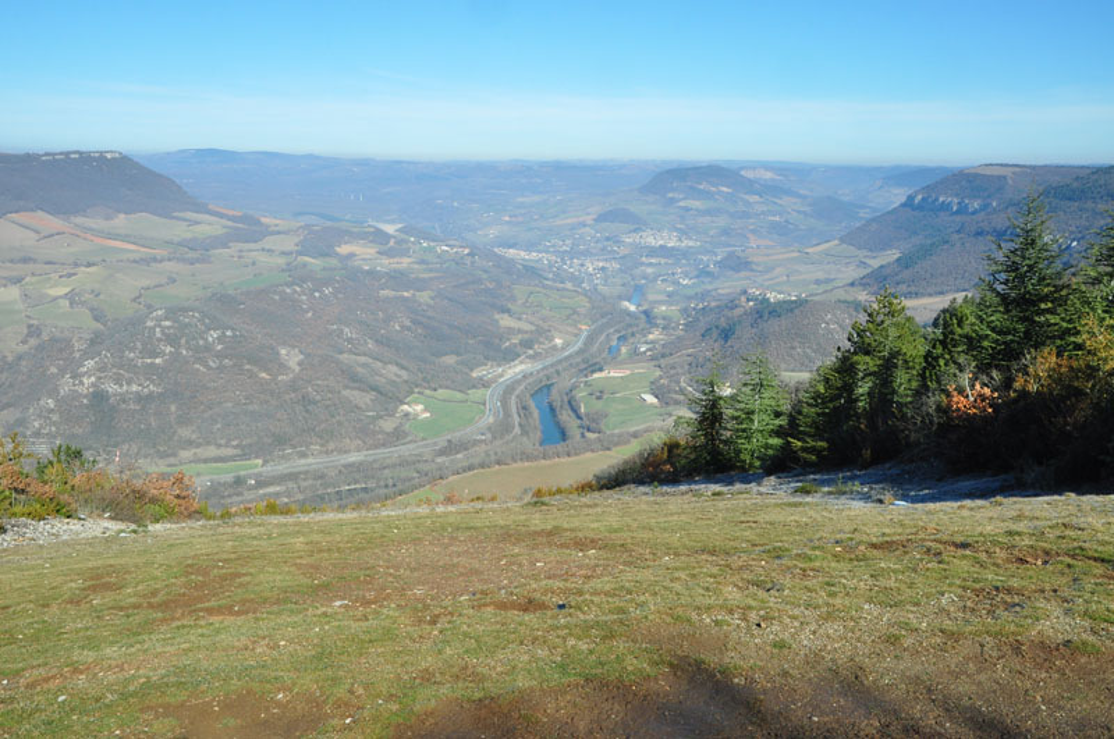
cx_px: 557
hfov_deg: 57.3
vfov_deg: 39.9
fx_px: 1020
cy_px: 370
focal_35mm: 33
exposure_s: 1/200
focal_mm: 22
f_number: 18
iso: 400
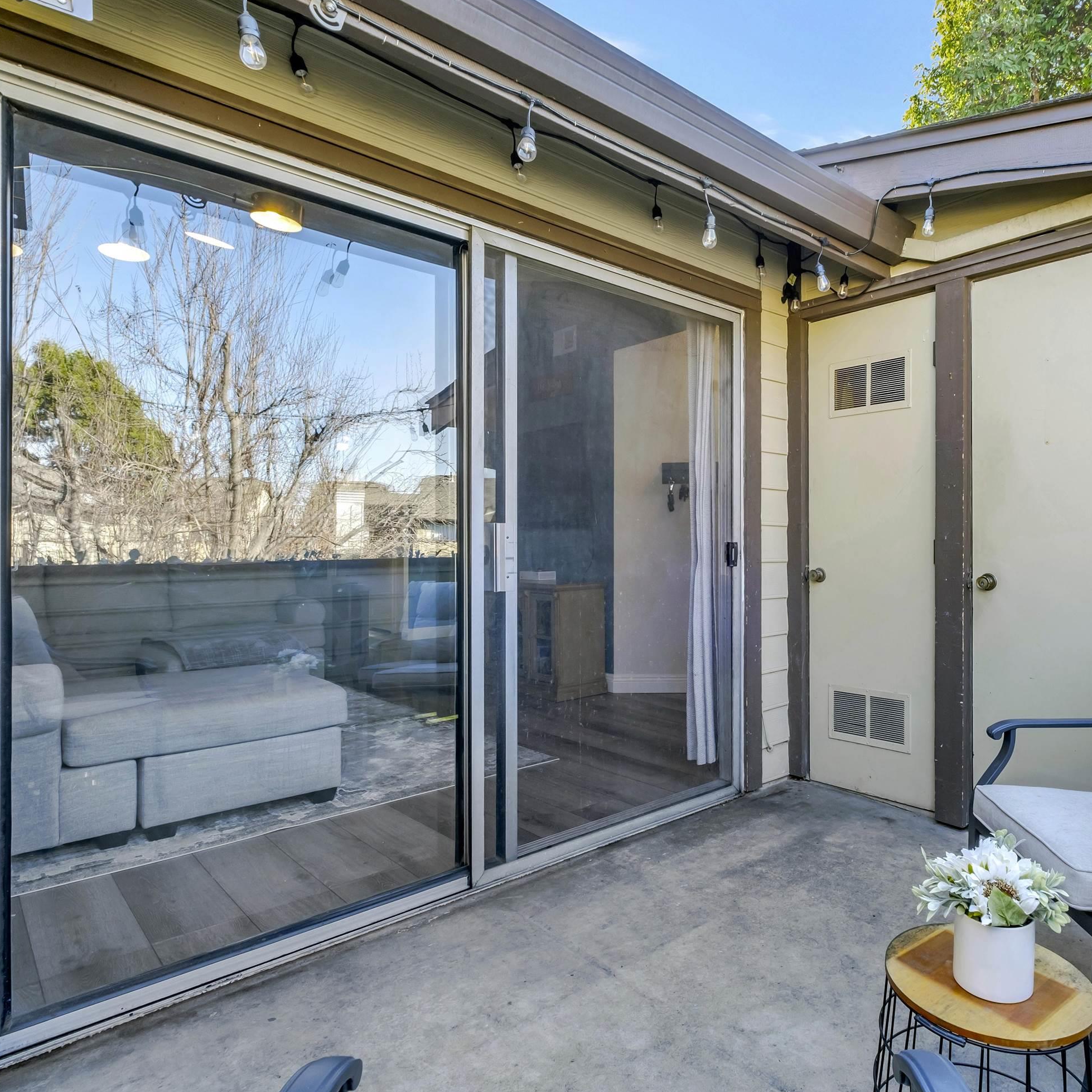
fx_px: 714
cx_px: 689
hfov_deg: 73.4
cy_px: 531
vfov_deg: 74.8
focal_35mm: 20
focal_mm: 10
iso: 160
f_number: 8
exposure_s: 1/15
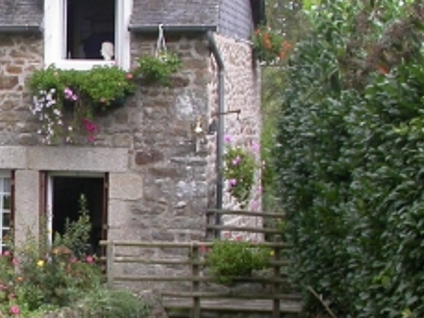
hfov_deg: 16.6
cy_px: 251
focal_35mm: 113
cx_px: -98
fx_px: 1385
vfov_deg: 13.1
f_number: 3.7
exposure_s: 1/109
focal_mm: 7.85
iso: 100
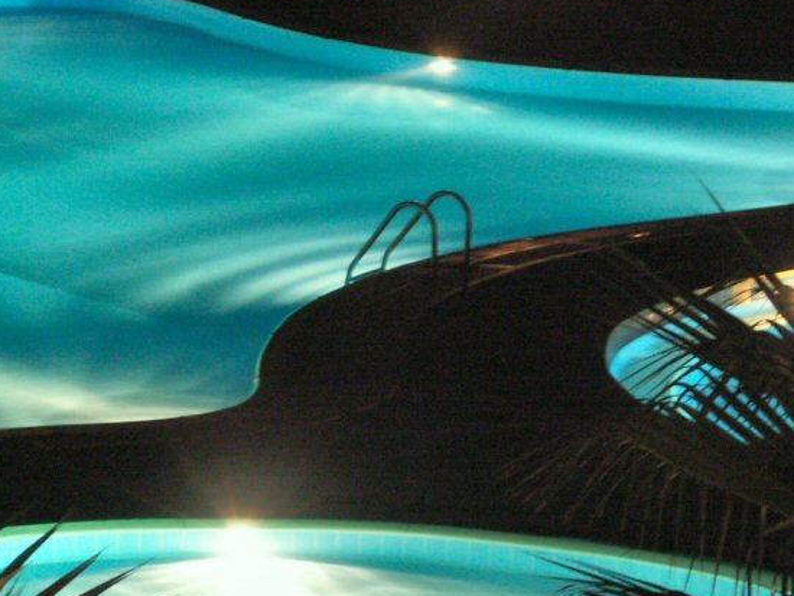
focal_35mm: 240
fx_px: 5507
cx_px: 54
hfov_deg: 8.2
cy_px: 561
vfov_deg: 6.2
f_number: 3.5
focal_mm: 25.25
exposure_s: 1/1.67
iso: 200
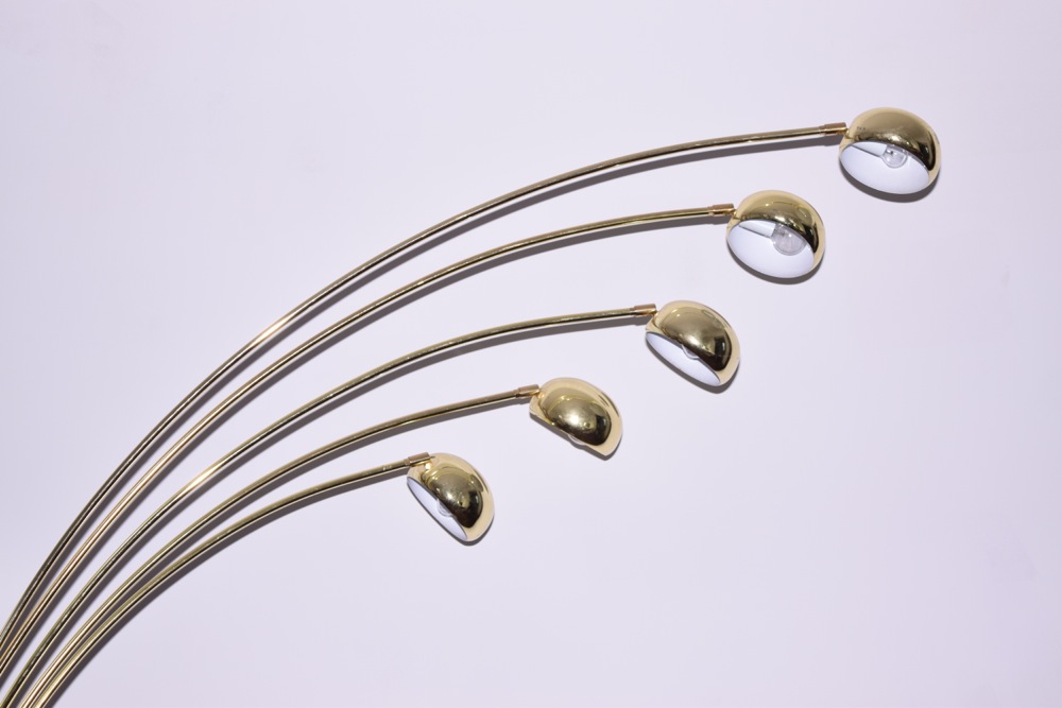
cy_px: 354
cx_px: 531
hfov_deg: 24.6
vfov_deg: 16.6
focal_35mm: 82
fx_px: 2434
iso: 200
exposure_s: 1/125
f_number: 6.3
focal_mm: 55
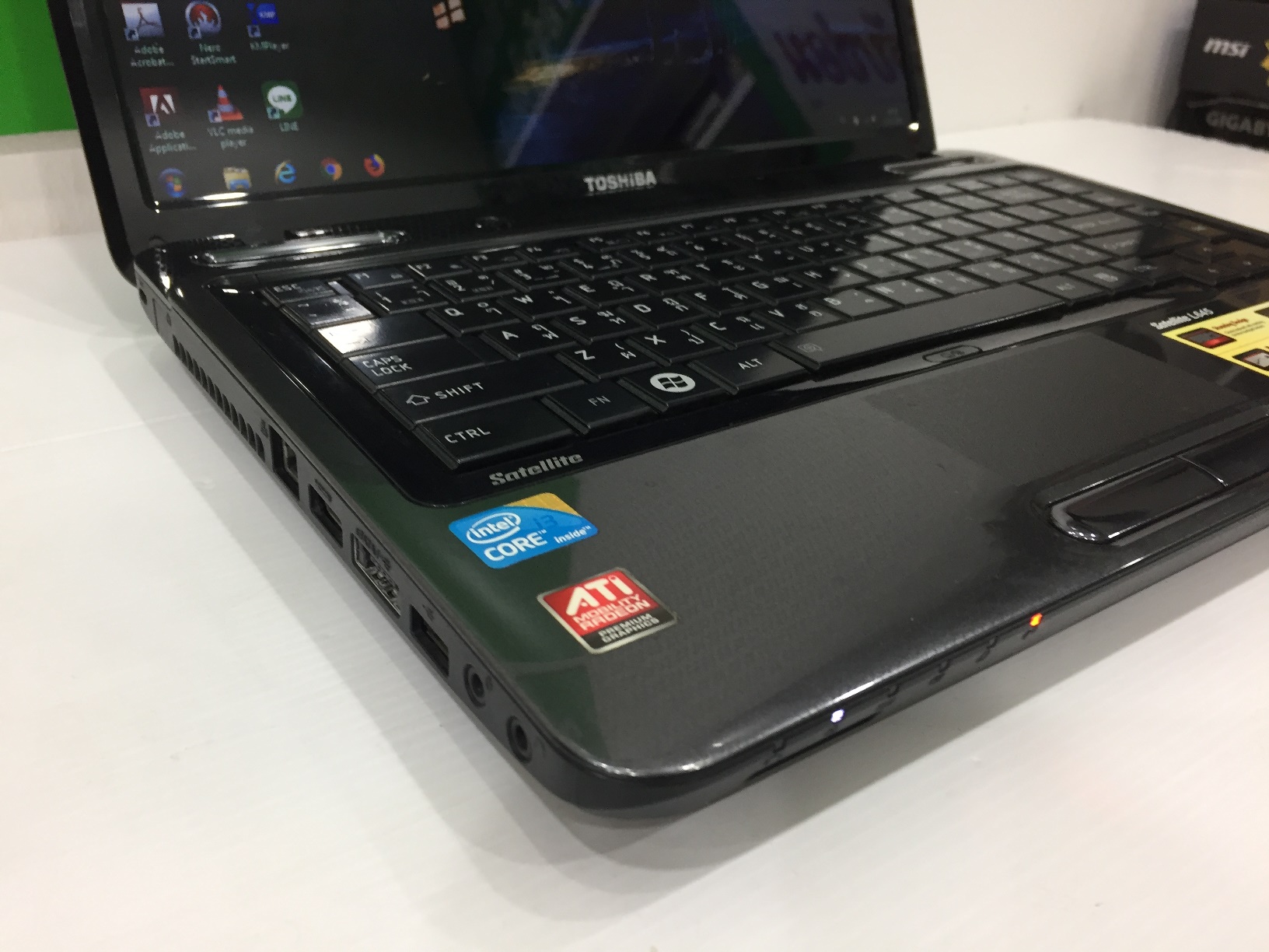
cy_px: 476
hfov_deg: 61.7
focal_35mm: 29
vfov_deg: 48.2
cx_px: 634
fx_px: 1063
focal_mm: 4.15
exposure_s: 1/33
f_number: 2.2
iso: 100
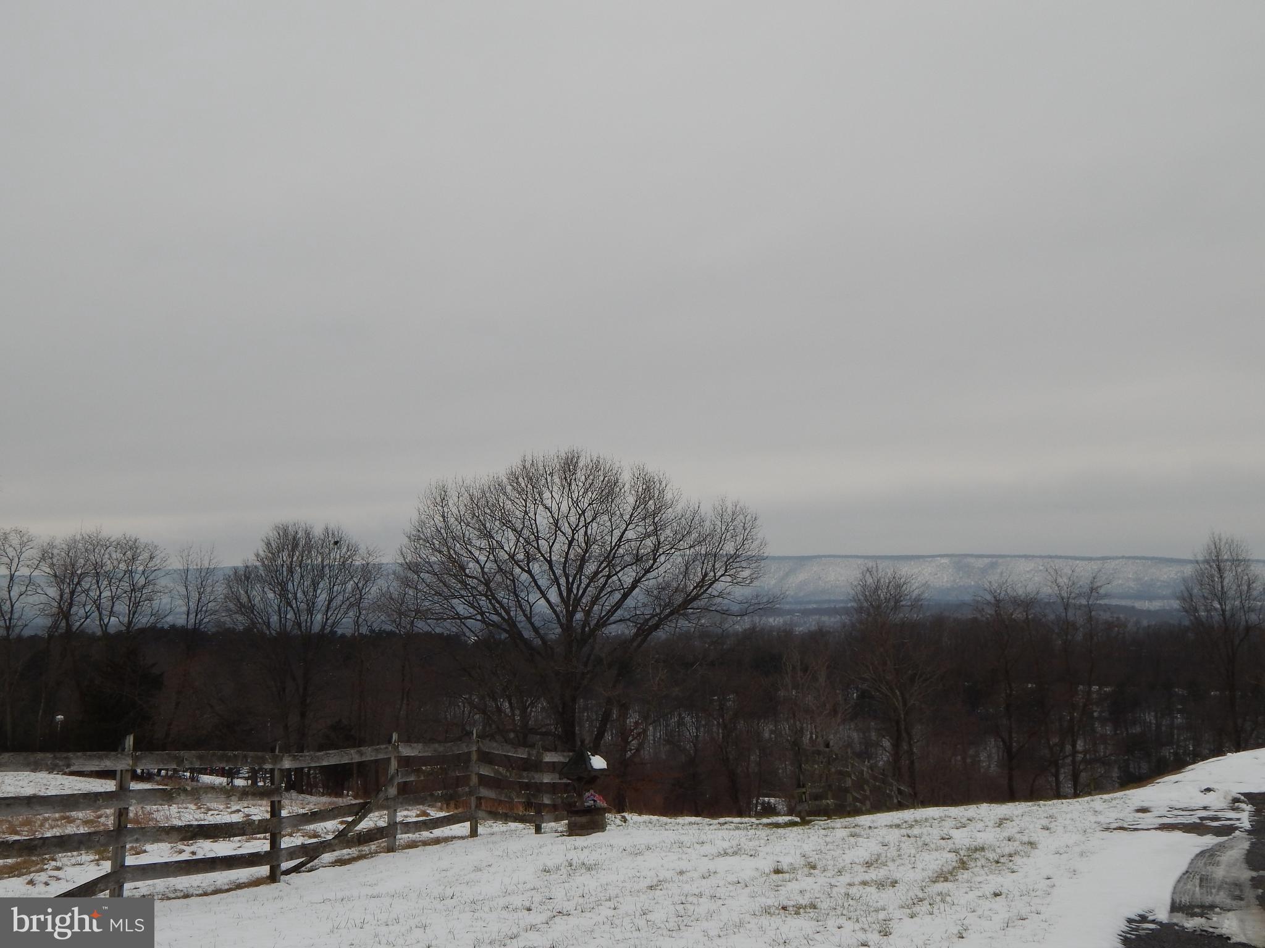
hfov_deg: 43.9
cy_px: 474
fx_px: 1571
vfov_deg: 33.6
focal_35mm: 43
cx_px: 632
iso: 125
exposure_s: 1/400
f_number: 3.6
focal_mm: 7.7
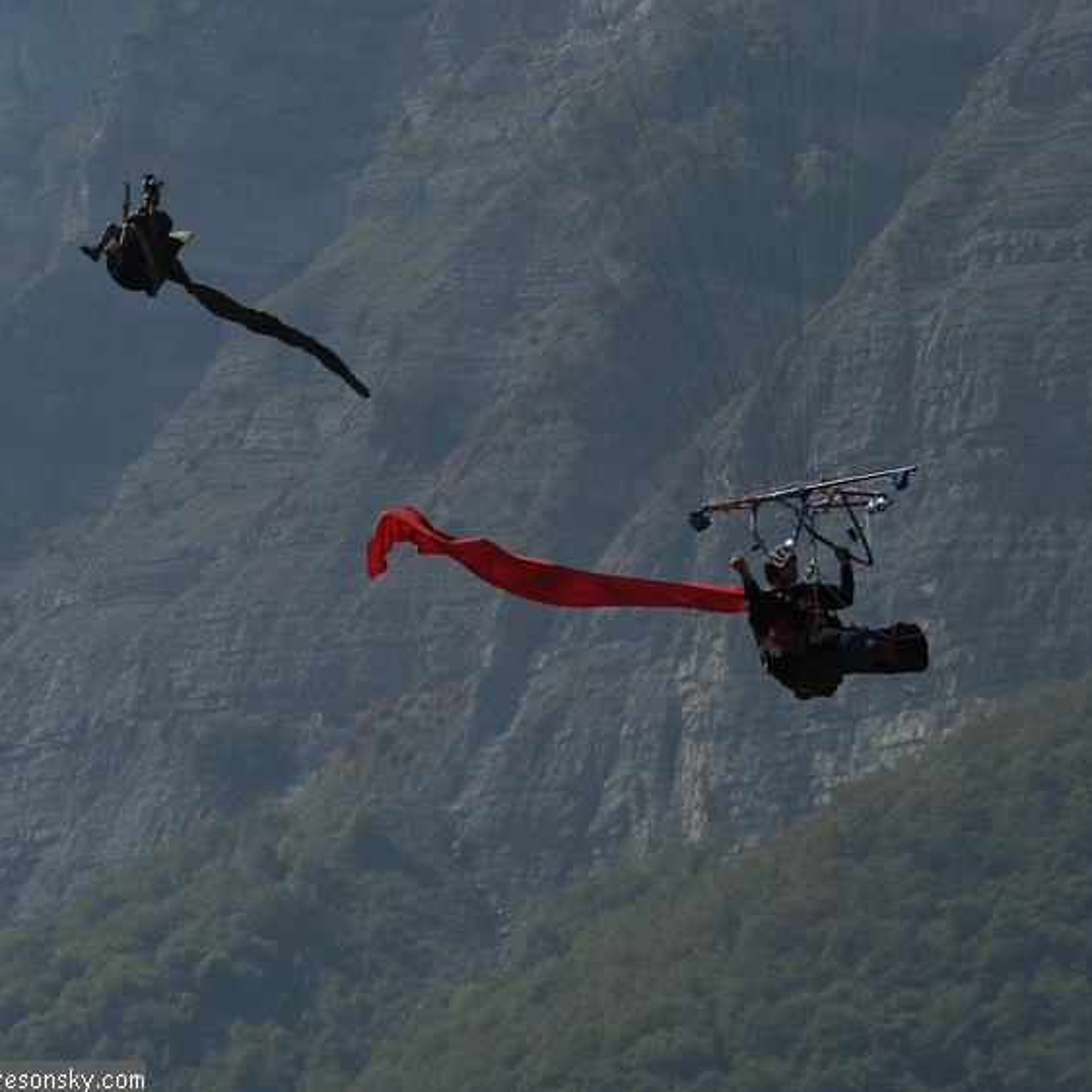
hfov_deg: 5.5
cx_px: 668
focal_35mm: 318
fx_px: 11337
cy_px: 547
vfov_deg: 5.5
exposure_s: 1/800
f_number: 7.1
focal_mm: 165
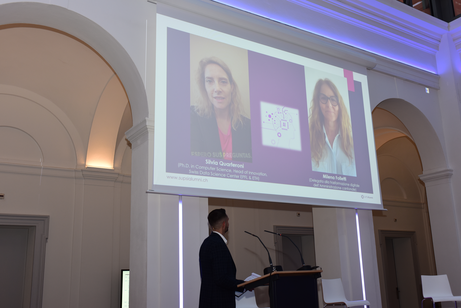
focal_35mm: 70
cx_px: 230
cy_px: 154
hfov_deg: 28.8
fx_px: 897
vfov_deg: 19.5
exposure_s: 1/60
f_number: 5
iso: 500
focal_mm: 70
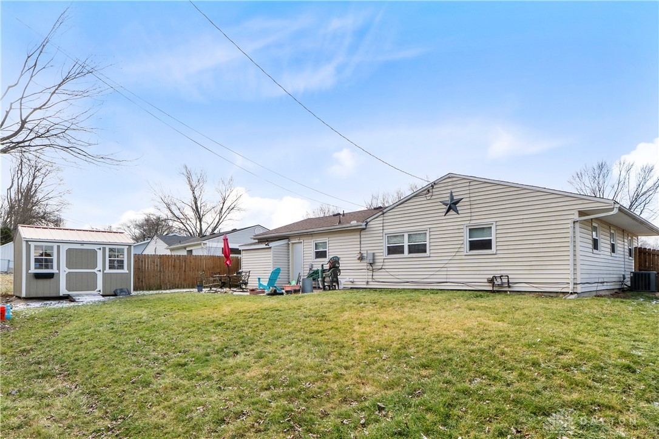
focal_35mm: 22
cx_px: 330
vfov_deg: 57.2
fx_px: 403
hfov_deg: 78.6
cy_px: 220
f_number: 10
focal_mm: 15
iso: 320
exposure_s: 1/400
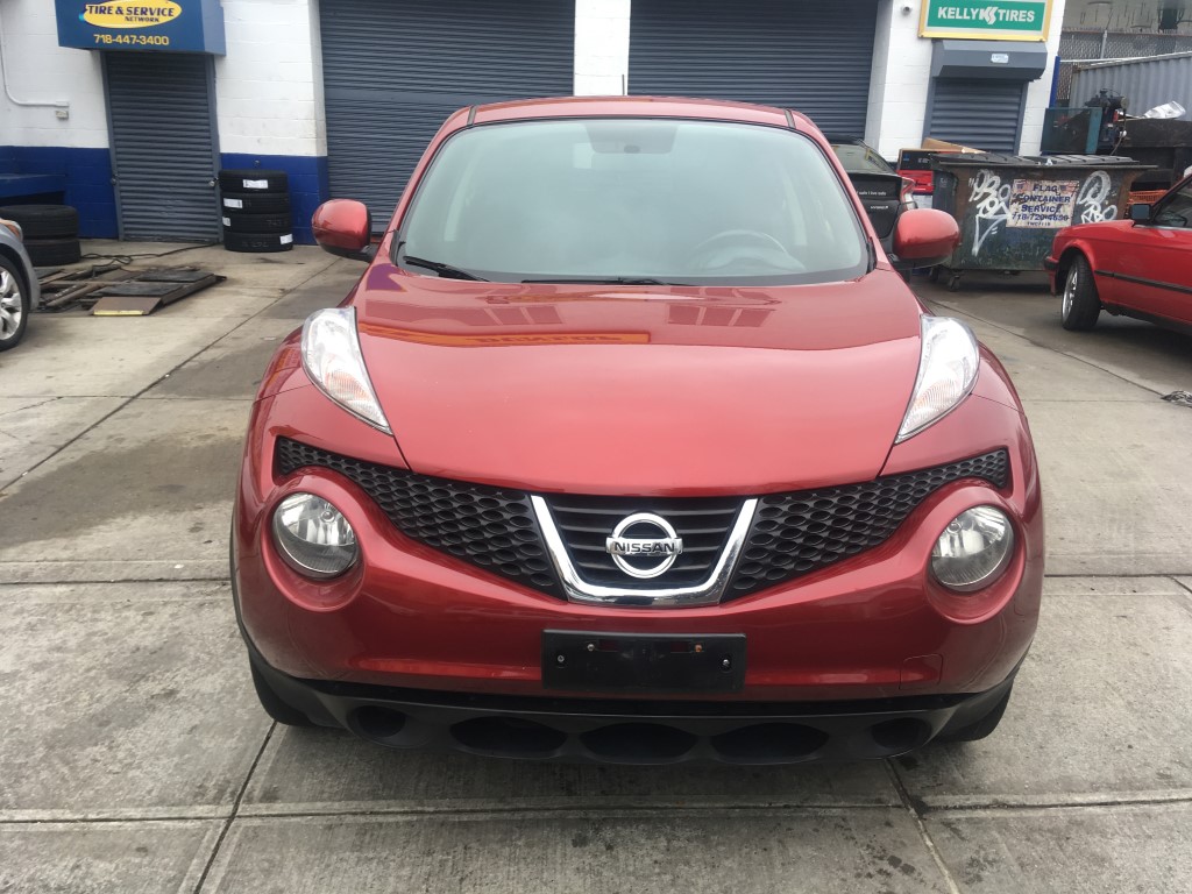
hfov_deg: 61.7
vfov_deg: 48.2
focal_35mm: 29
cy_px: 447
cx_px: 596
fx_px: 999
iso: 25
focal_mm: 4.15
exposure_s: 1/128
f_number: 2.2
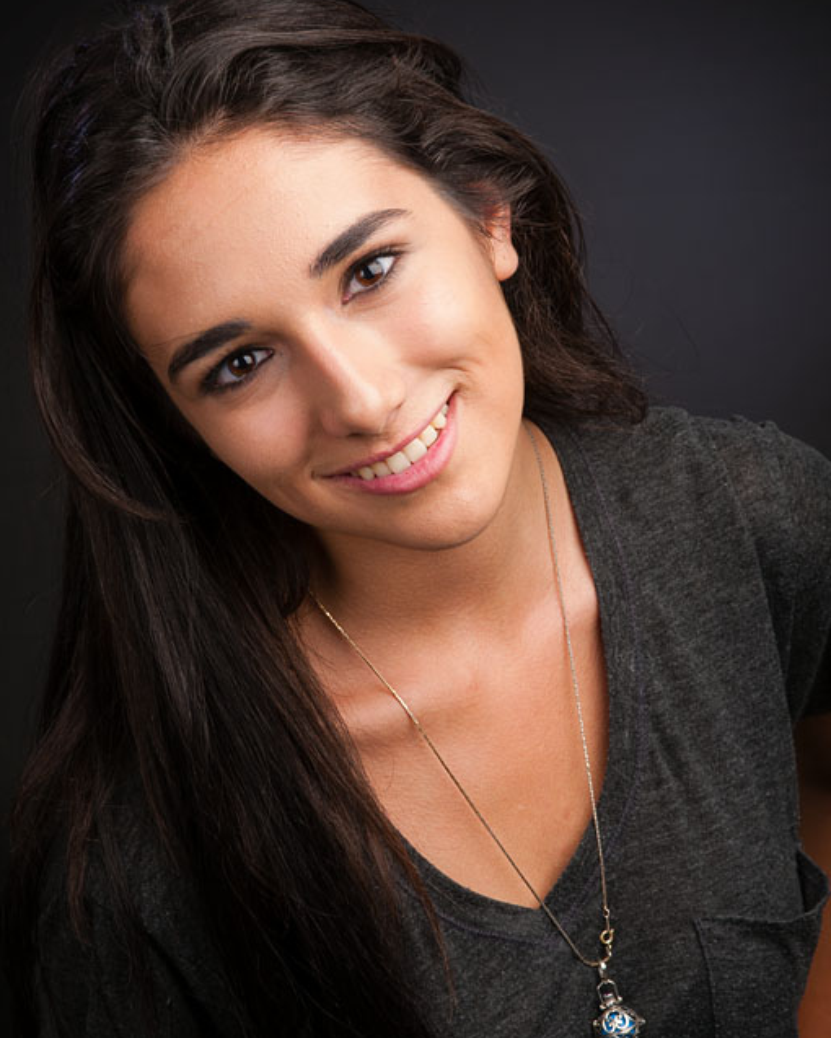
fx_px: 3749
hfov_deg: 12.6
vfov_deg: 15.8
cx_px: 355
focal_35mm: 122
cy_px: 517
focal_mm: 92
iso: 200
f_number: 18
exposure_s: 1/160
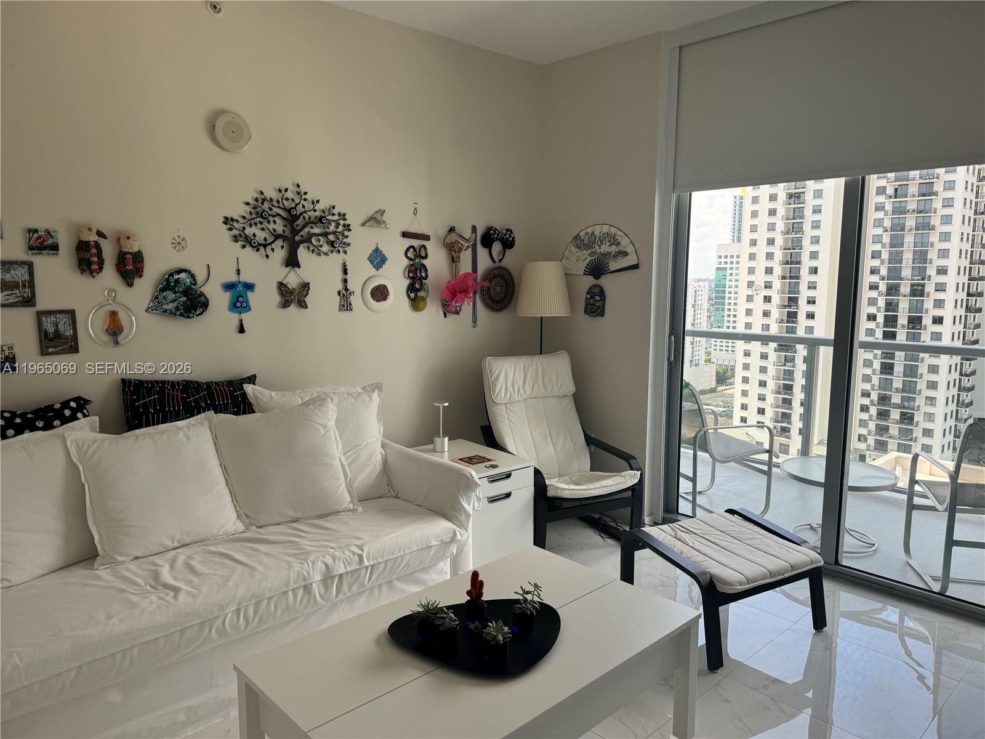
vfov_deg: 56.8
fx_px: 683
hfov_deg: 71.6
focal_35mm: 24
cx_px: 492
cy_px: 370
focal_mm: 6.76
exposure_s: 1/381
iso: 80
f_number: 1.78
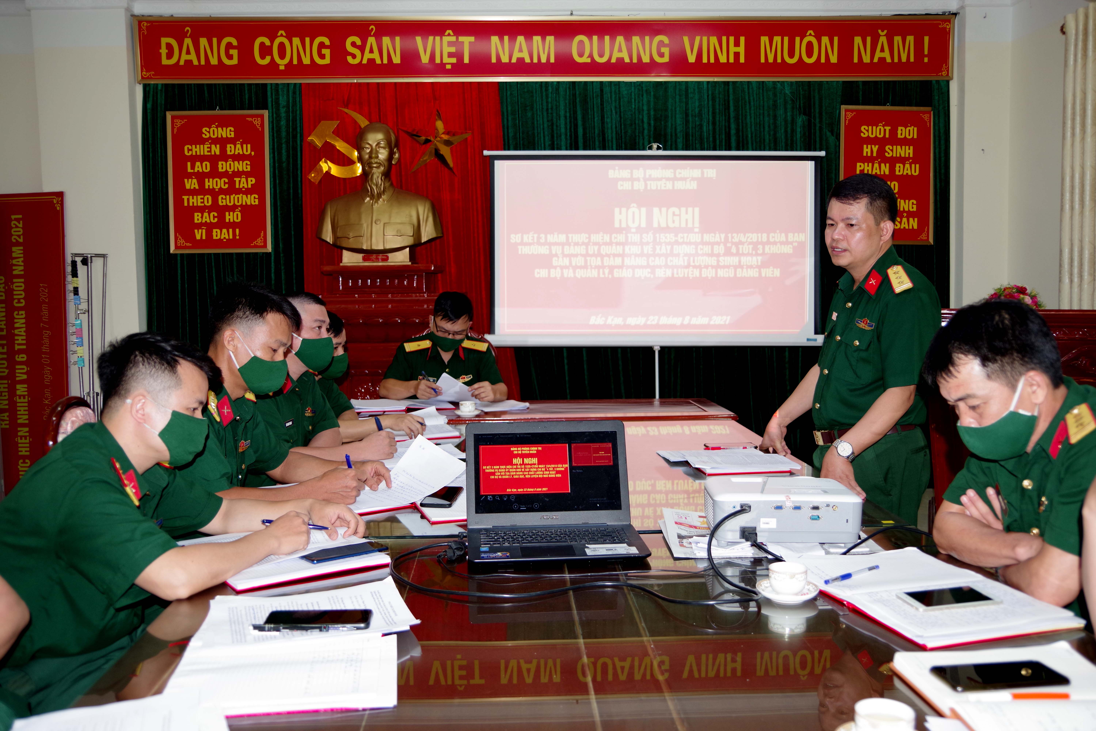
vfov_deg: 42.3
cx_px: 548
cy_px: 366
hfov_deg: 60.3
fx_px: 944
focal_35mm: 31
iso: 400
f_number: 4
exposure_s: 1/50
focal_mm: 21
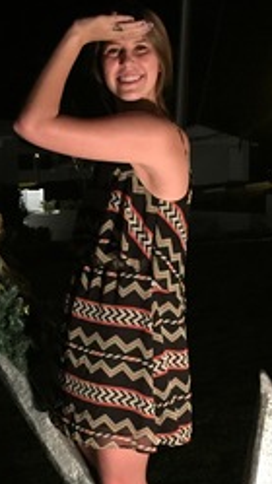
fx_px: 782
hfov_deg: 19.6
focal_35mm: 61
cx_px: 80
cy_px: 321
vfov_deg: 34.1
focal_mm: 4.15
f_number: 2.2
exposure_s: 1/30
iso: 250
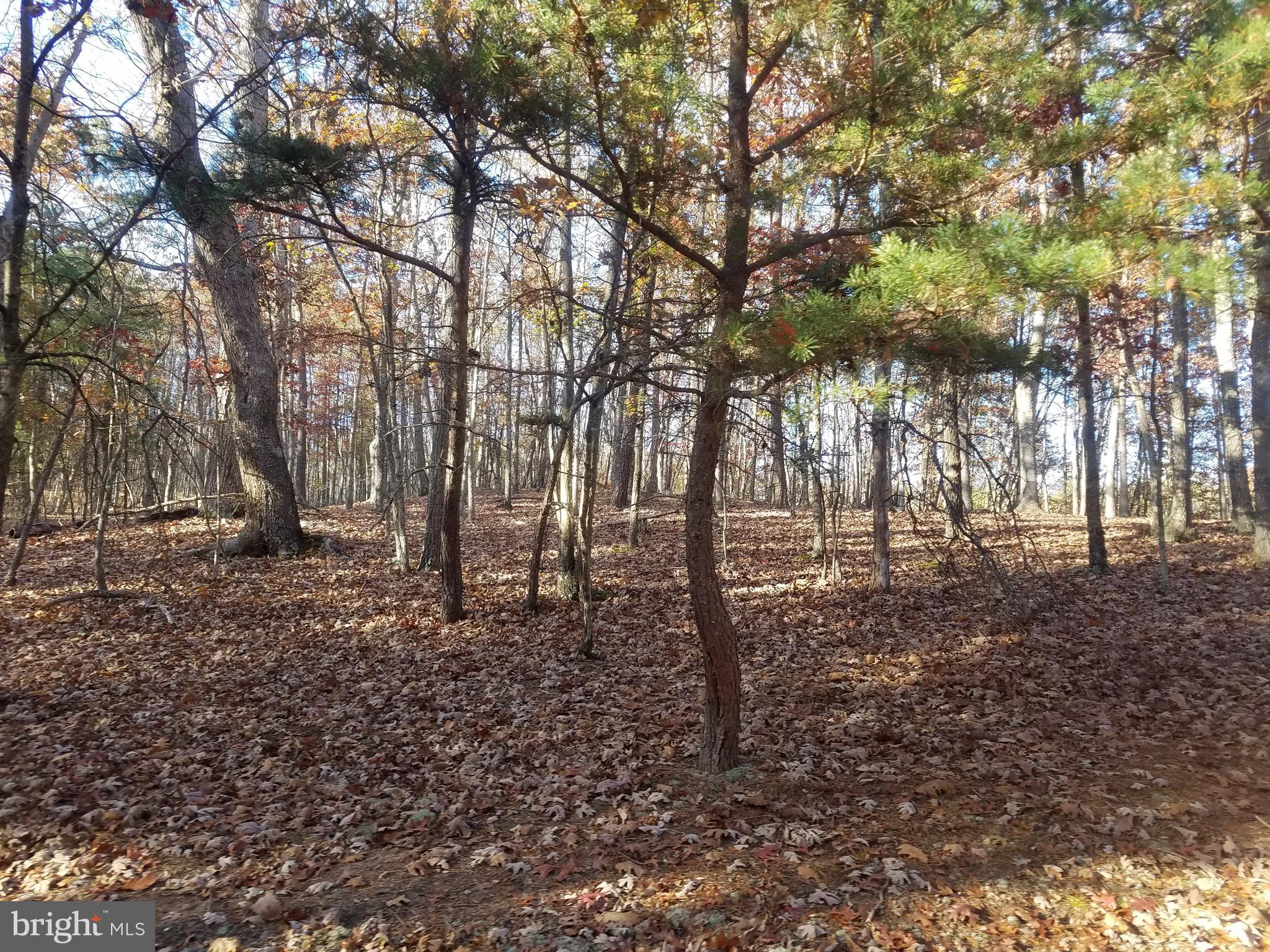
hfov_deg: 67.3
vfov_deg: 53.1
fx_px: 954
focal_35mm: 26
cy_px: 476
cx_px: 635
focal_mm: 4.2
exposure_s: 1/177
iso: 50
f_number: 1.7
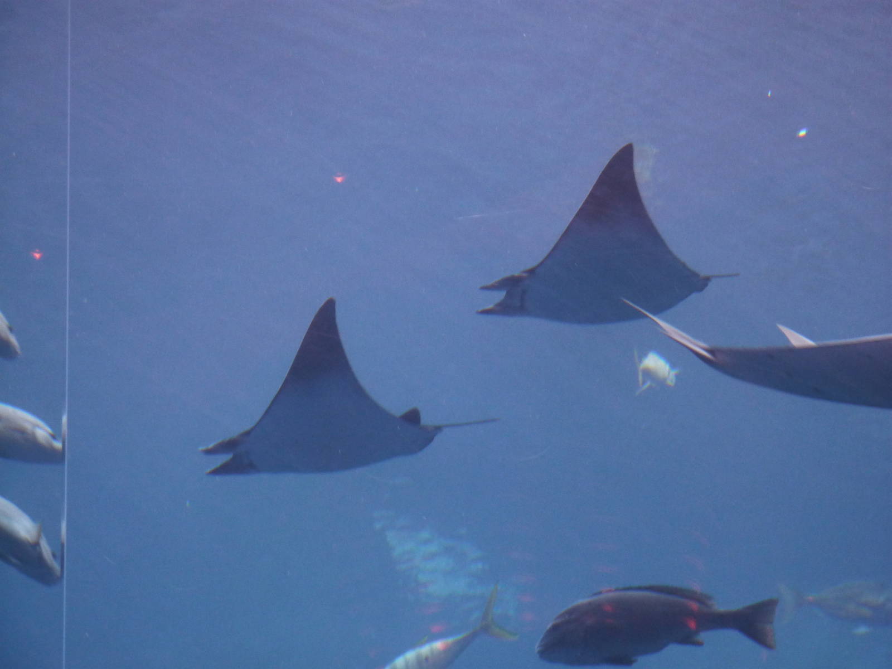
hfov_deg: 17.7
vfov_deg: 13.3
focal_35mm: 111
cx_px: 446
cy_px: 334
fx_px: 2860
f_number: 4.4
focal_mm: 18.2
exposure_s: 1/50
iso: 250
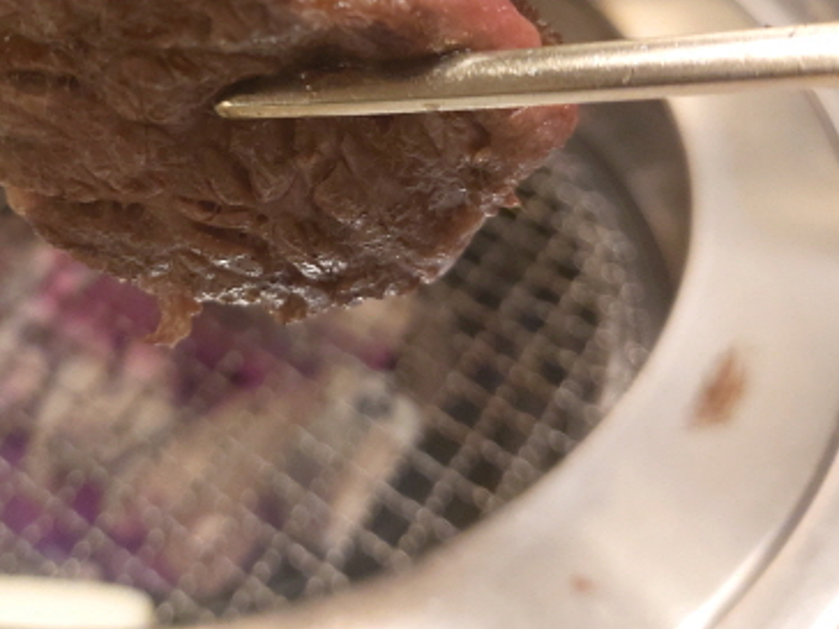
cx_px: 256
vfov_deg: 32.0
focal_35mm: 44
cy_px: 131
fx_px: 1066
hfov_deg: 42.2
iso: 500
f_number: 2
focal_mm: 4.58
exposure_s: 1/24
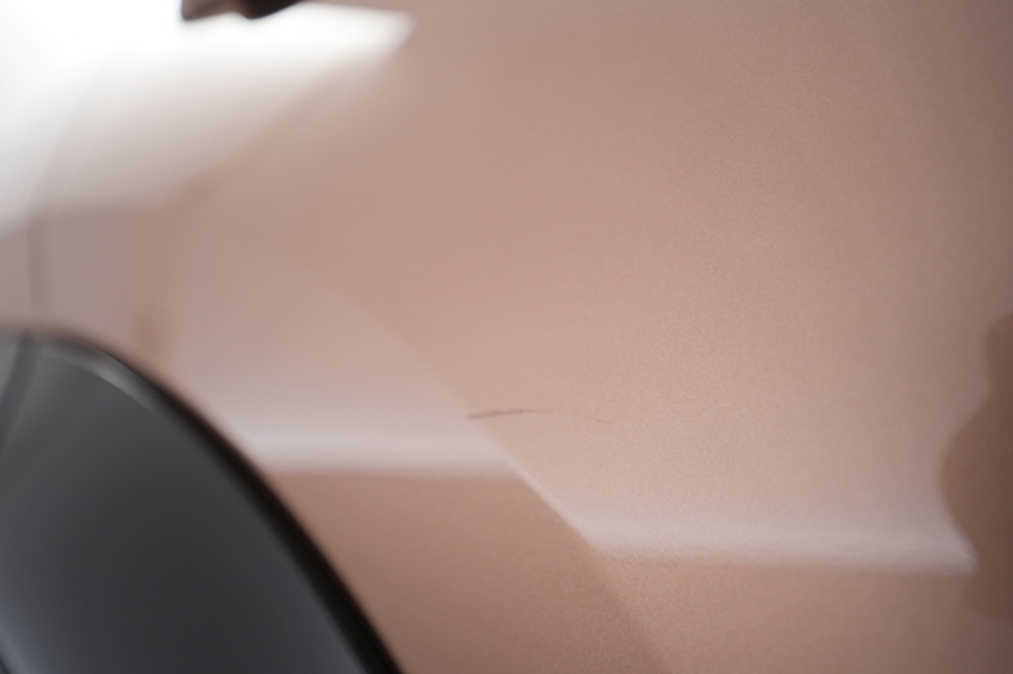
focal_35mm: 28
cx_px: 506
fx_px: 787
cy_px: 337
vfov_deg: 46.4
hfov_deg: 65.5
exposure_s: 1/100
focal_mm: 28
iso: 640
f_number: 2.8
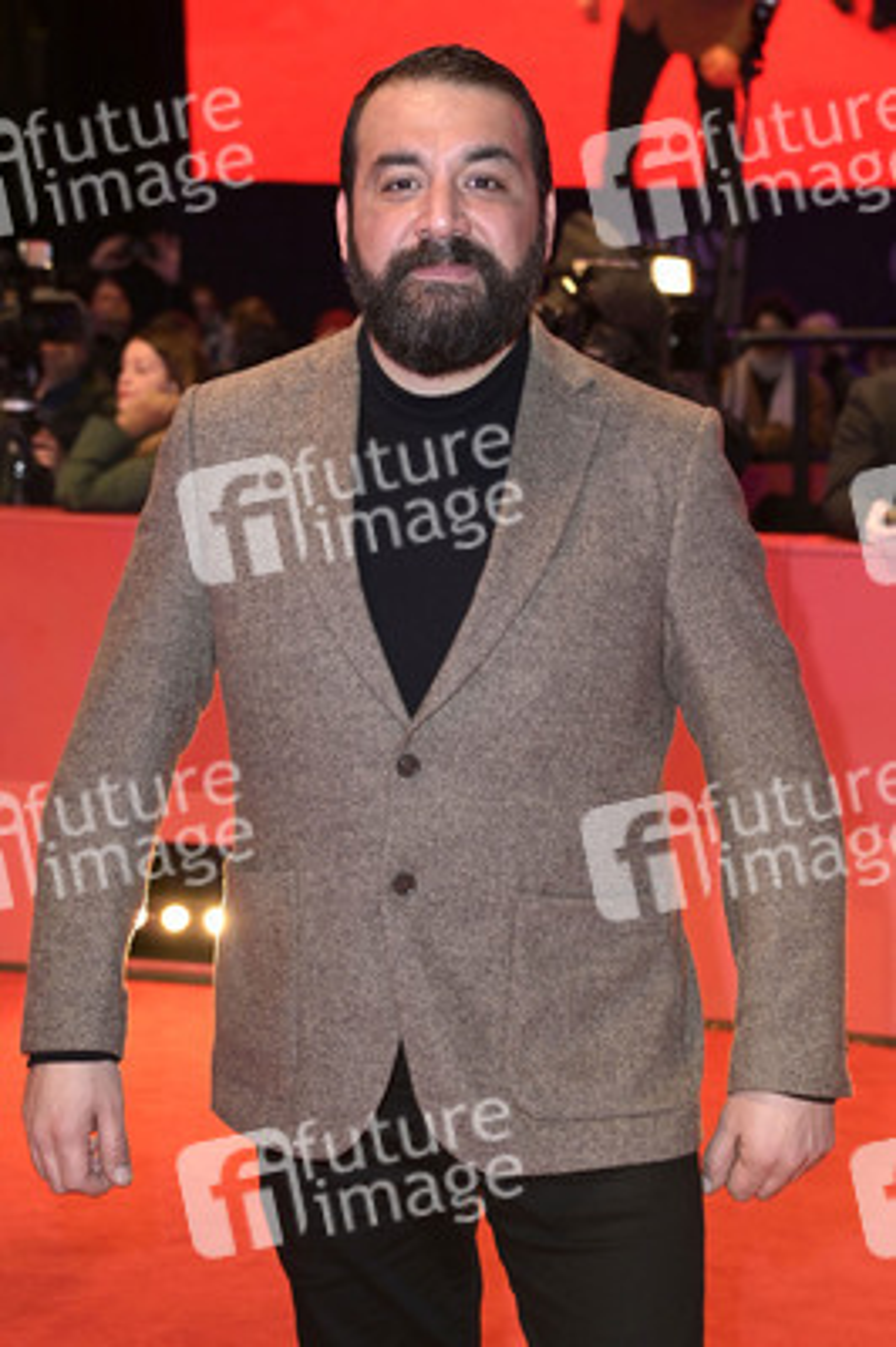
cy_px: 674
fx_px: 2543
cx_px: 448
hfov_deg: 20.0
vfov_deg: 29.7
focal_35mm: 68
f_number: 5.6
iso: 1250
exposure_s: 1/250
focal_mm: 68
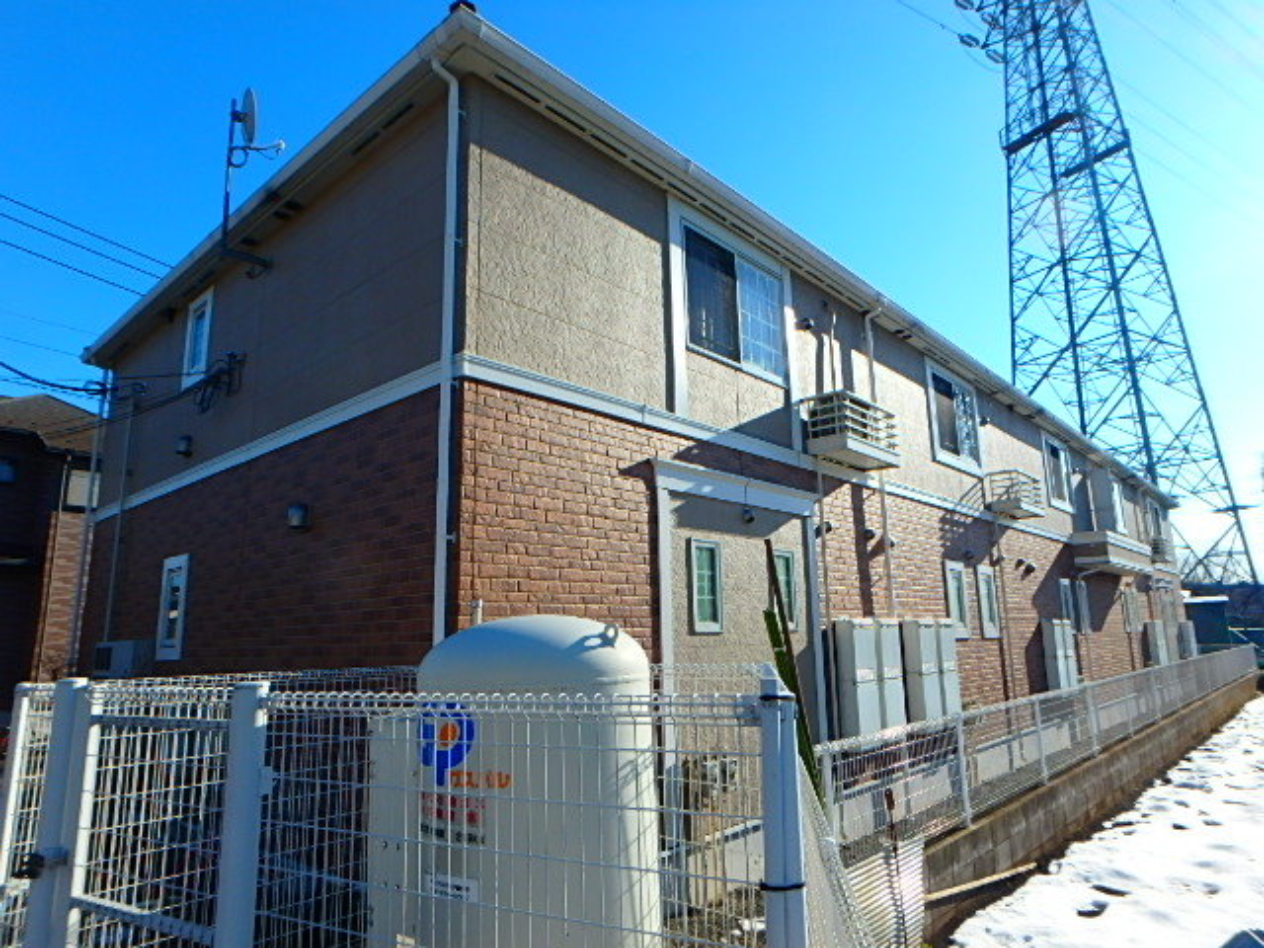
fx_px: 767
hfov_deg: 79.0
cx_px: 632
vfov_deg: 63.4
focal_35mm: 21
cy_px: 474
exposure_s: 1/400
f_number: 6
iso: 125
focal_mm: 3.7
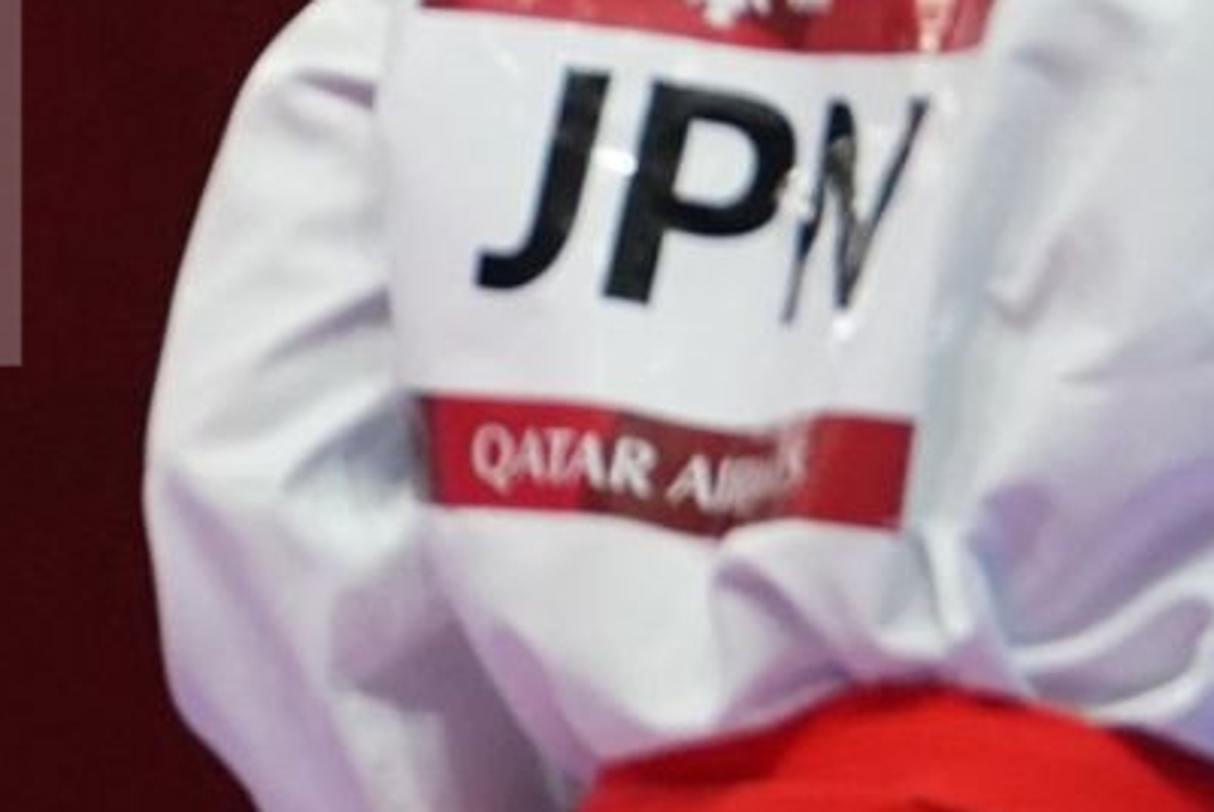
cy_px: 91
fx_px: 63543
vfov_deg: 0.7
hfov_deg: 1.1
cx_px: -1287
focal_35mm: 1883
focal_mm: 280
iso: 3200
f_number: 4
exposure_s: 1/1000
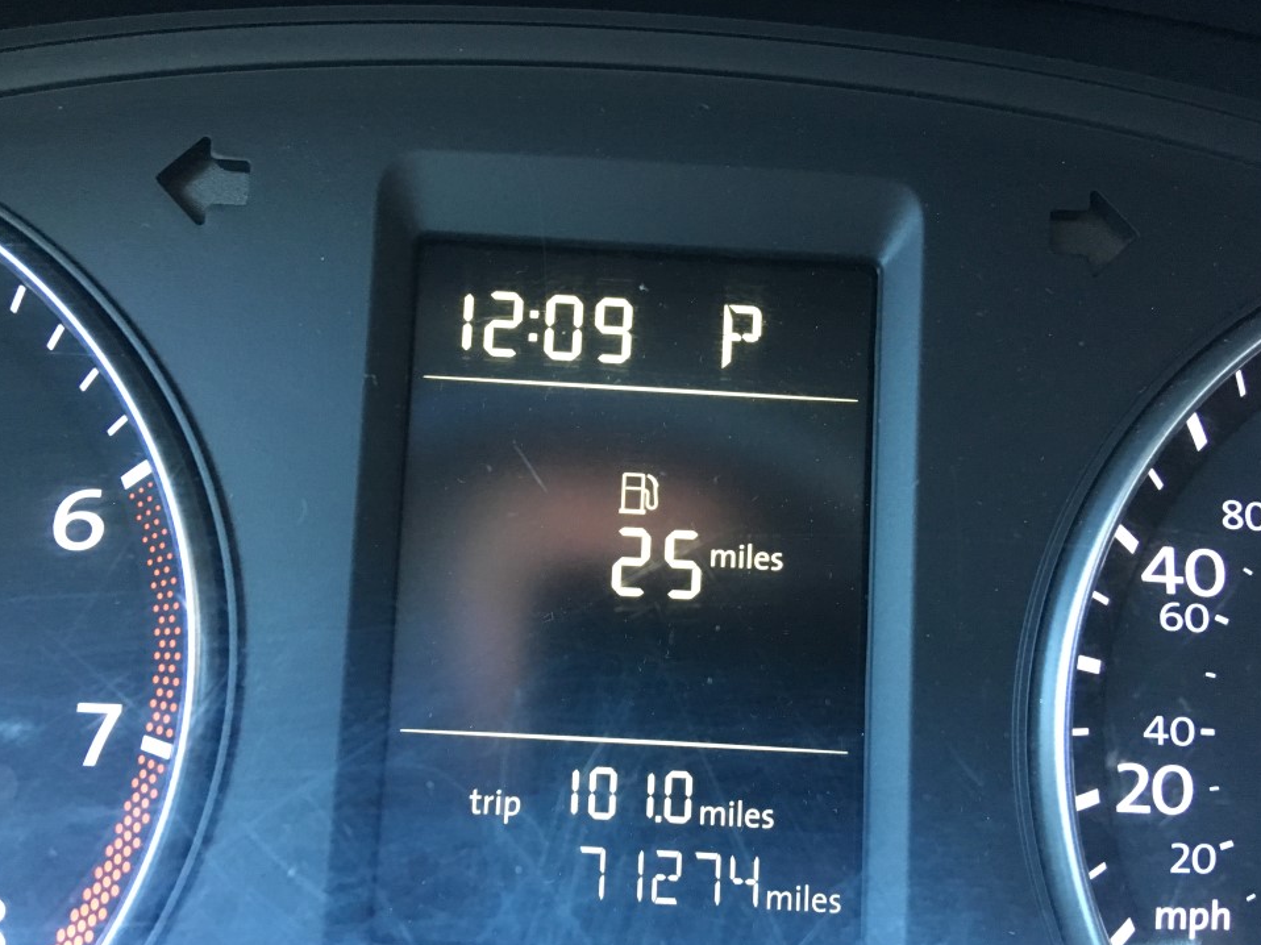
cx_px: 603
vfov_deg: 45.4
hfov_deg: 58.3
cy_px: 496
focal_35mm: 31
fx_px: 1129
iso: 200
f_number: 2.2
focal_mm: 4.15
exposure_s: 1/30
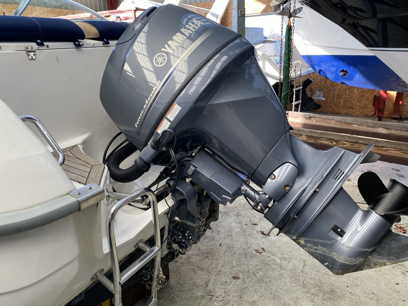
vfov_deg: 53.1
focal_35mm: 26
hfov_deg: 67.3
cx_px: 204
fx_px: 306
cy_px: 153
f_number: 1.8
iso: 32
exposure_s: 1/122
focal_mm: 4.25
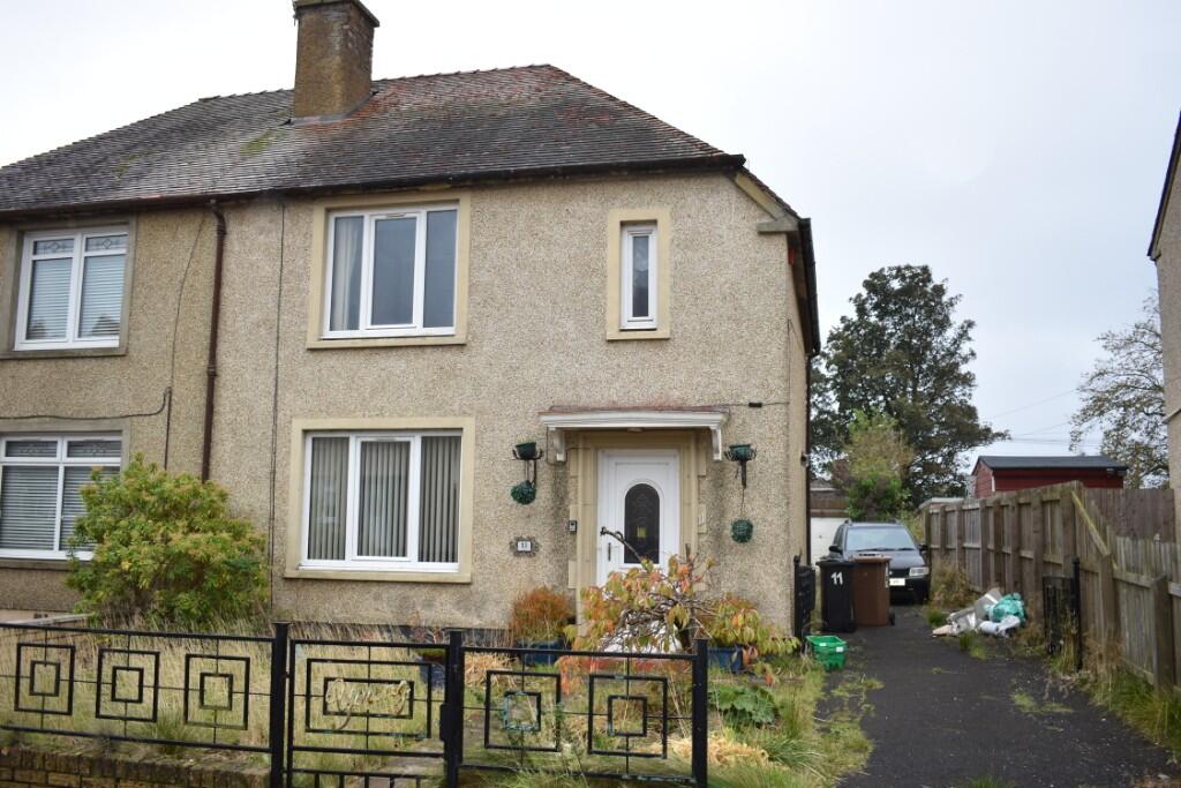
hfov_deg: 59.5
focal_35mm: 32
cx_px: 590
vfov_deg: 41.7
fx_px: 1033
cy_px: 394
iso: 110
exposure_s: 1/60
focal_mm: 21
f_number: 4.5
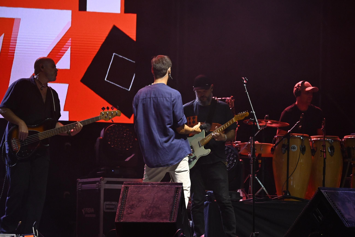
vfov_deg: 4.7
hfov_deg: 7.0
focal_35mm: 292
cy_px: 118
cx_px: 178
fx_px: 2884
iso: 4000
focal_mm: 195
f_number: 5.6
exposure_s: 1/200
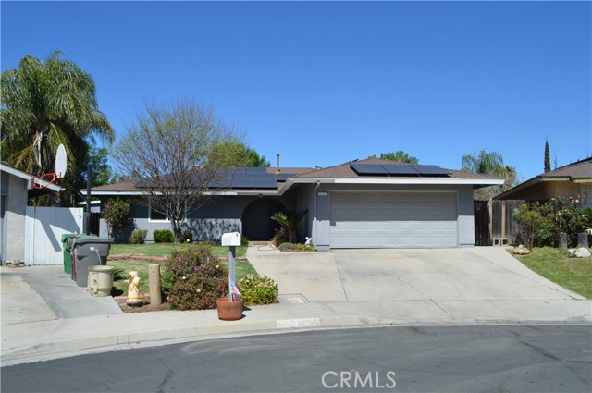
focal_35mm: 27
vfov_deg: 47.8
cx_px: 296
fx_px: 443
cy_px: 196
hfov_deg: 67.4
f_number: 8
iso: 100
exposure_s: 1/250
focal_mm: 18
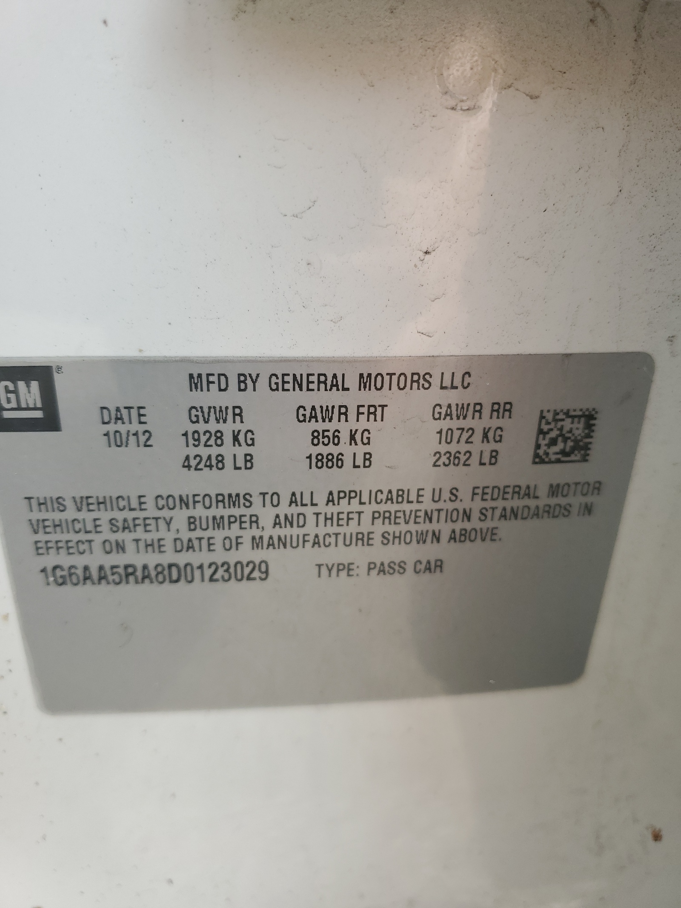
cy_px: 454
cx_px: 340
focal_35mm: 26
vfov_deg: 67.3
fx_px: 682
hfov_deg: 53.1
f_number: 1.5
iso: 50
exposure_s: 1/667
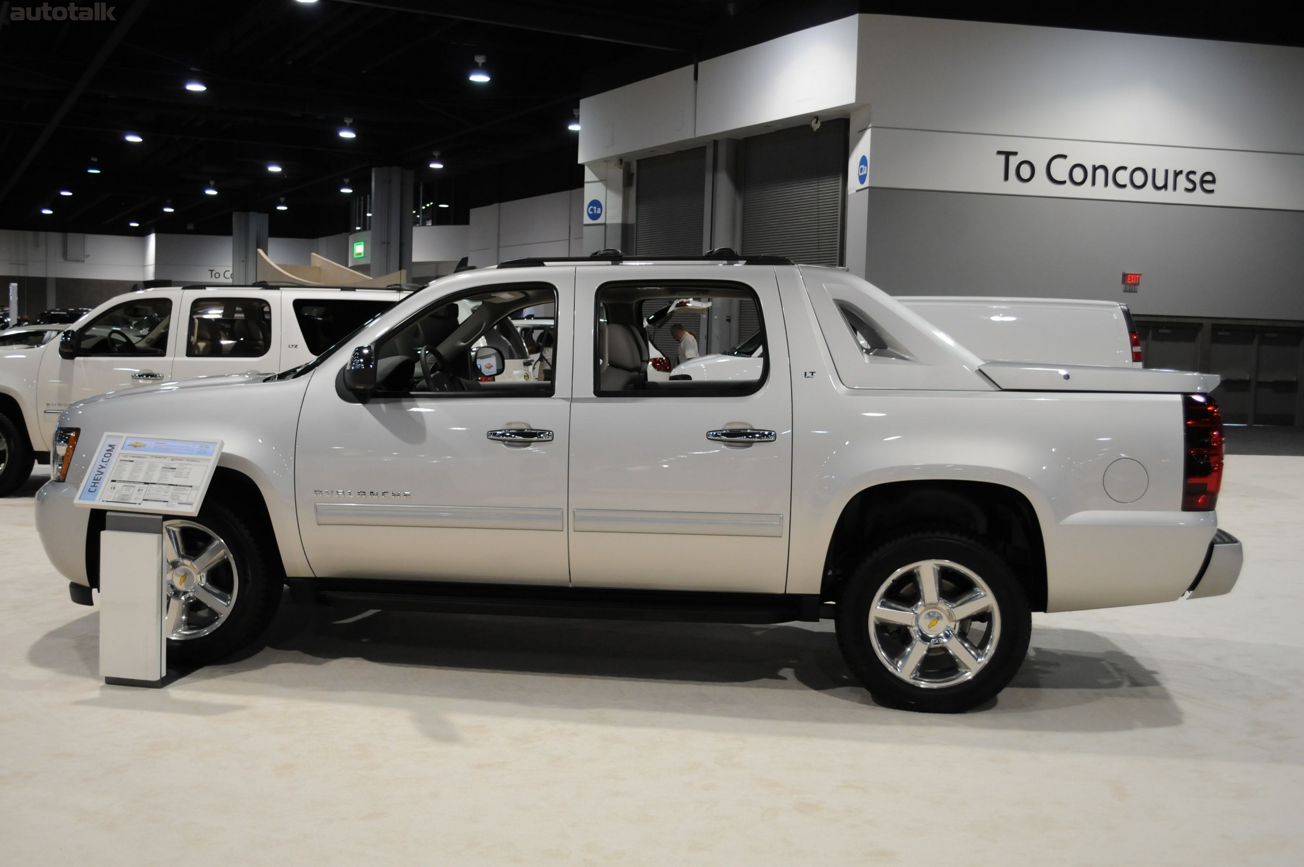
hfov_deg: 53.2
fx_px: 1303
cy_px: 434
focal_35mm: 36
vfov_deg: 36.8
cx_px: 652
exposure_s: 1/80
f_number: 4.5
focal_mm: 24
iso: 800
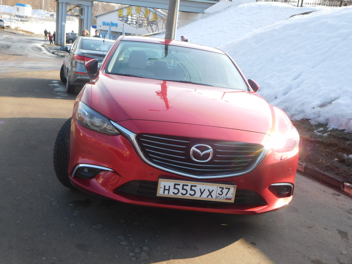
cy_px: 132
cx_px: 176
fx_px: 407
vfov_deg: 36.0
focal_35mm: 40
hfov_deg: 46.8
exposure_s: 1/250
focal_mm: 7.1
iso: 125
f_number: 3.9
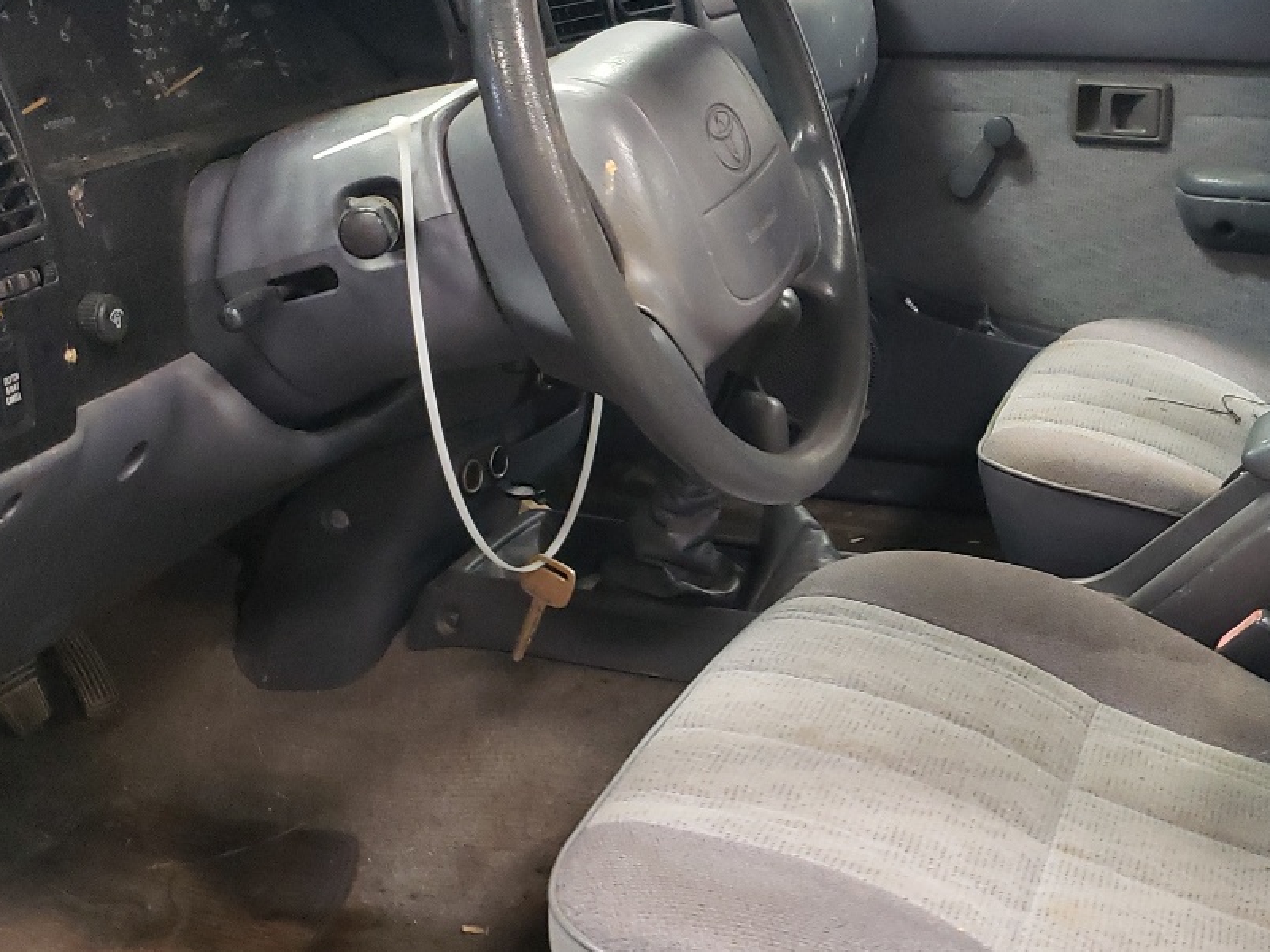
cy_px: 578
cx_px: 1002
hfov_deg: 35.7
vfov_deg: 28.0
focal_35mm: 52
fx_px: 1908
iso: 326
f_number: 1.5
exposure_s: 1/30
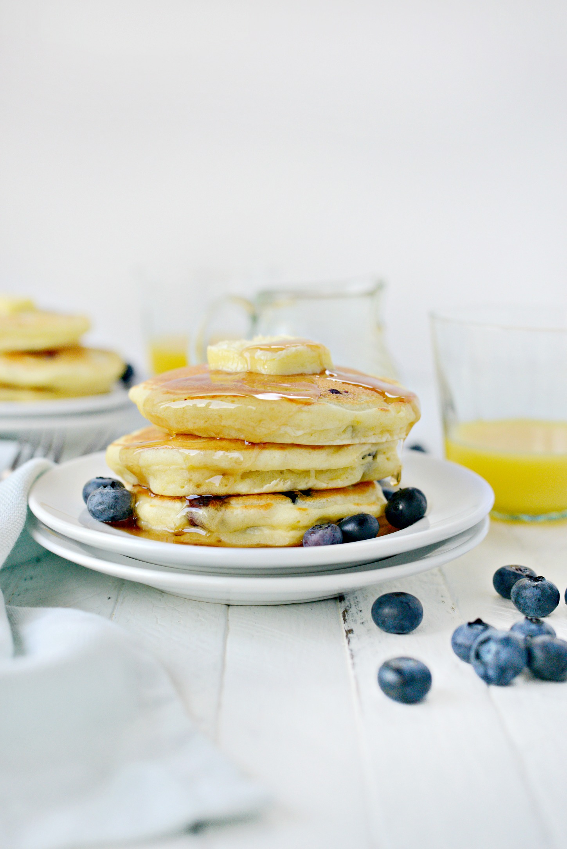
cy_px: 424
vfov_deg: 39.6
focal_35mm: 50
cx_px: 284
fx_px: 1180
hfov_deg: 27.0
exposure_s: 1/1000
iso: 1400
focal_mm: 50
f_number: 4
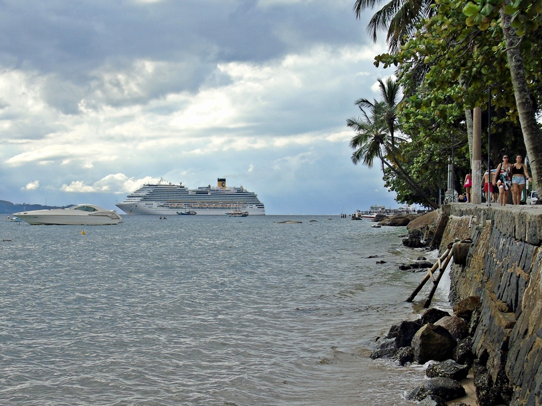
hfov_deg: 41.2
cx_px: 271
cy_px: 203
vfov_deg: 31.5
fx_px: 720
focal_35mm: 46
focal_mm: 8.2
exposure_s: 1/640
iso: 80
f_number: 4.1
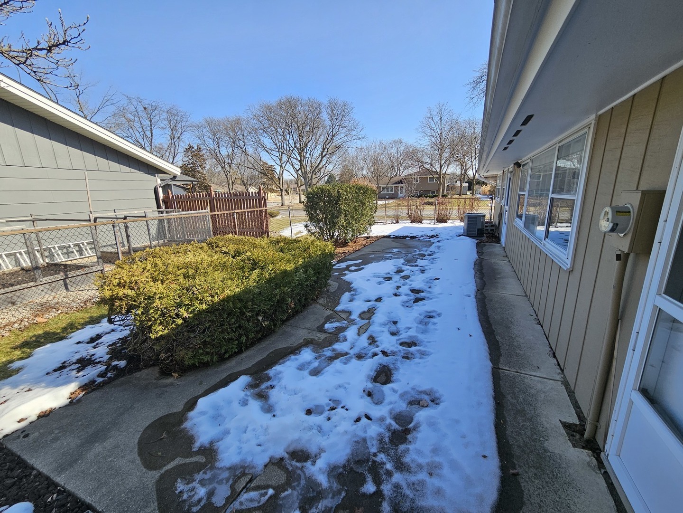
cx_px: 342
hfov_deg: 106.2
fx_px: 256
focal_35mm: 13
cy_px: 256
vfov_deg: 89.9
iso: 50
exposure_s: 1/907
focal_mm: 2.2
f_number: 2.2
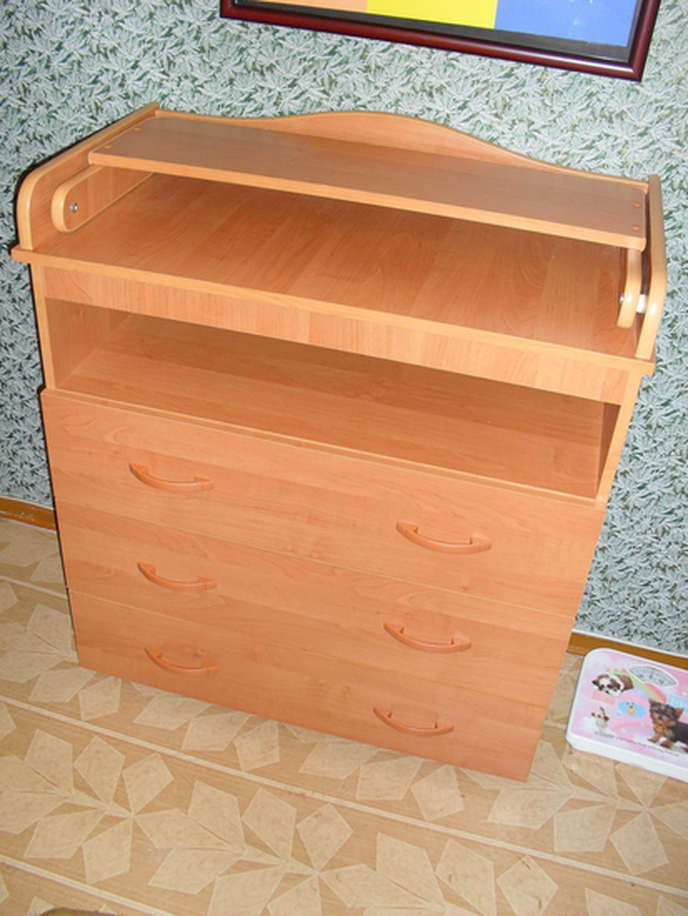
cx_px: 344
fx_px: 927
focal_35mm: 35
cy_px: 458
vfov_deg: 52.6
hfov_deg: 40.7
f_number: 3.2
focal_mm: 6.3
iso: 200
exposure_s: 1/45
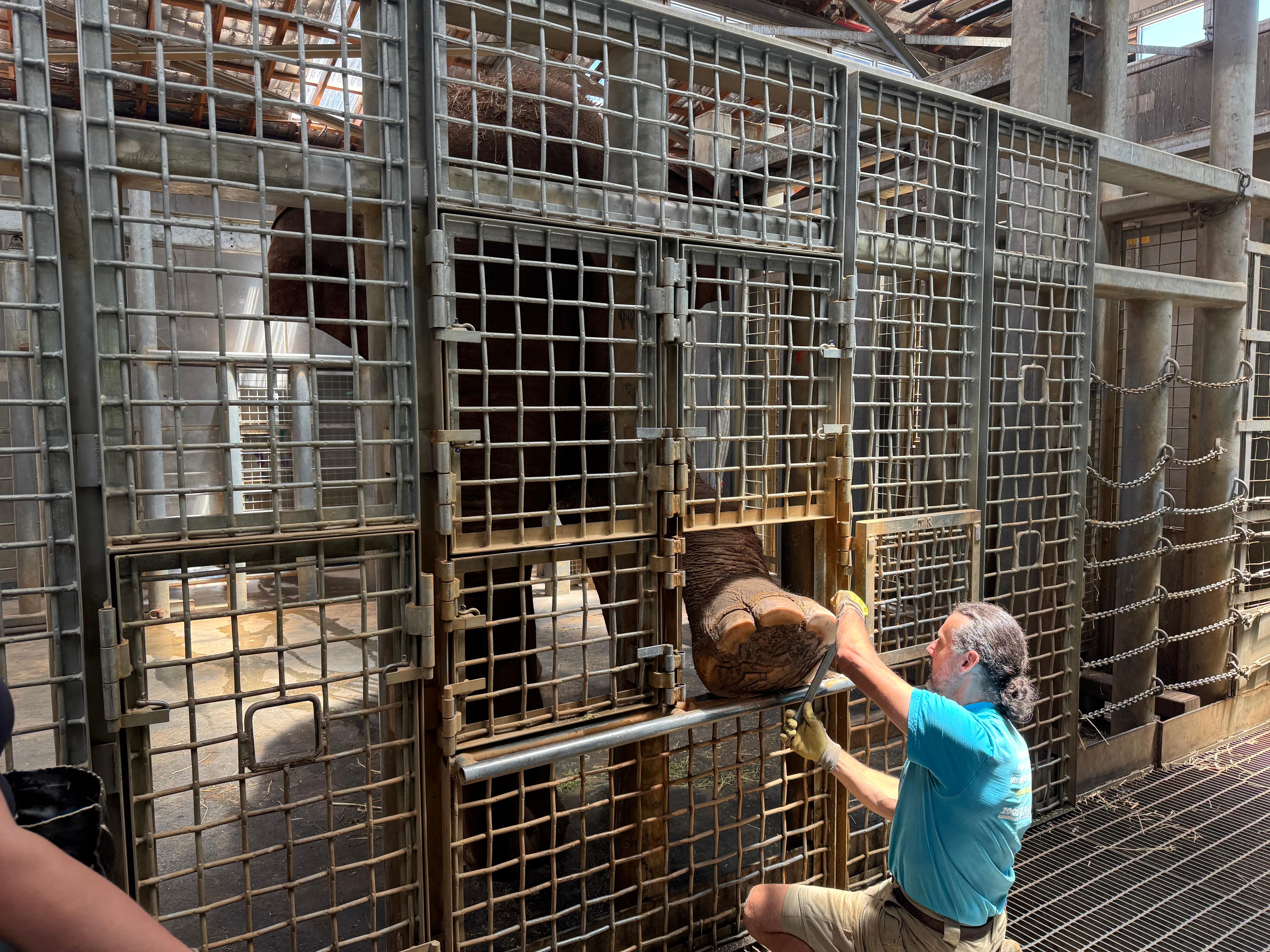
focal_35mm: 24
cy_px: 476
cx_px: 635
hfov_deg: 71.6
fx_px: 881
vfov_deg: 56.8
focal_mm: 6.76
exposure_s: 1/121
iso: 100
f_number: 1.78
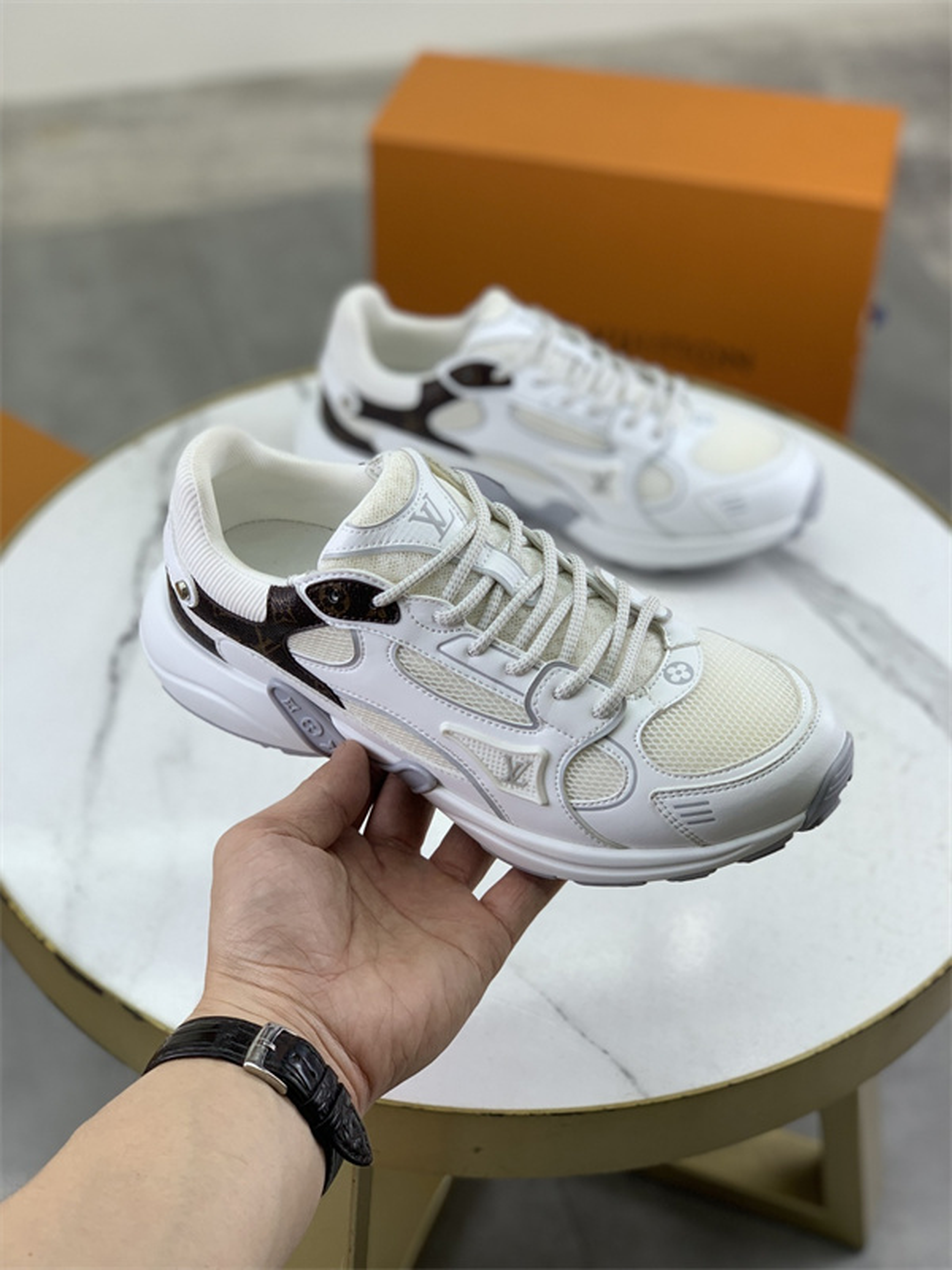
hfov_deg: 28.0
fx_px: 1907
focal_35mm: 52
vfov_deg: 36.8
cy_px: 635
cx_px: 476
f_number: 2.4
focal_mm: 6
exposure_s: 1/142
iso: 16
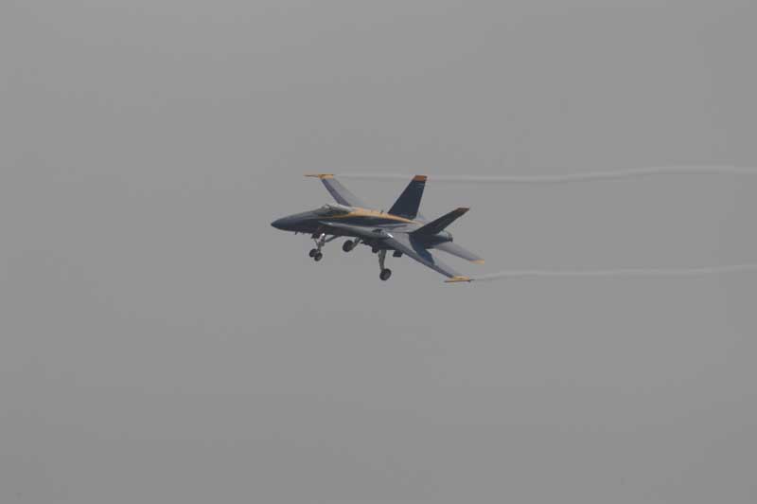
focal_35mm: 450
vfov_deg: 3.0
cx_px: 378
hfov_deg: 4.6
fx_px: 9454
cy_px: 252
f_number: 7.1
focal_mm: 300
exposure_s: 1/3000
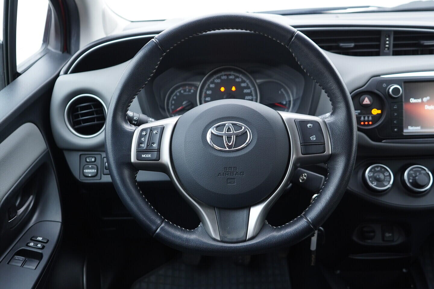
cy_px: 144
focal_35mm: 36
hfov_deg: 53.1
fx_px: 434
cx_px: 217
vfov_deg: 36.9
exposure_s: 1/40
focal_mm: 24
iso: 320
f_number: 2.8
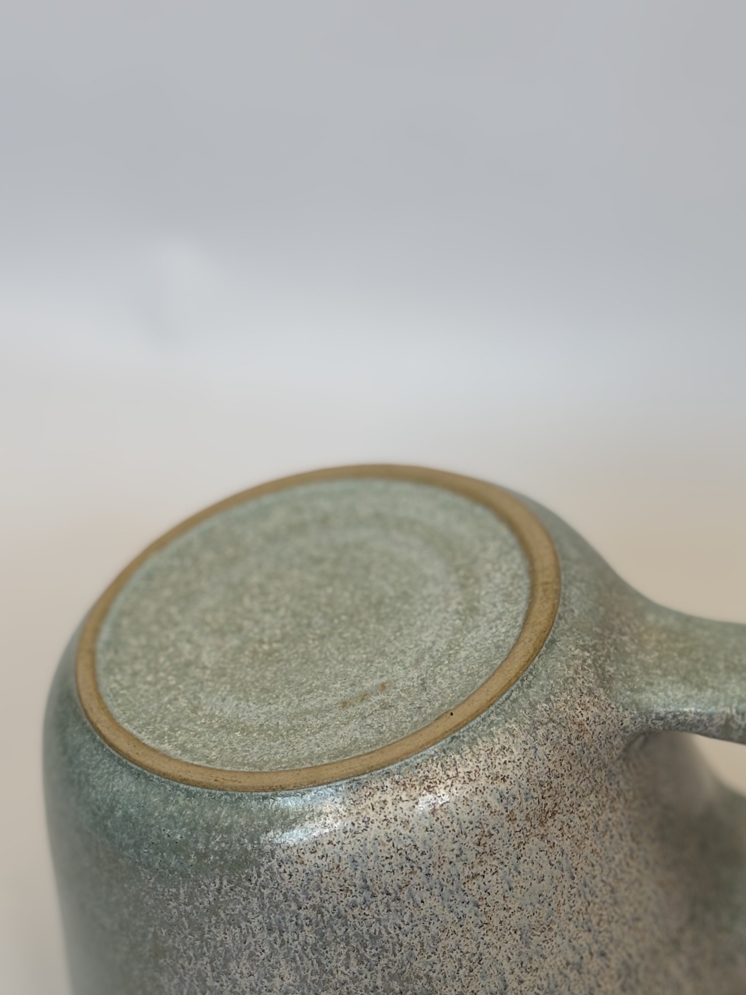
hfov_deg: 16.7
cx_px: 499
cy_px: 757
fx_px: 2529
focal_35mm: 88
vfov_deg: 22.0
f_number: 1.6
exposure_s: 1/67
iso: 50
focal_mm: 5.96
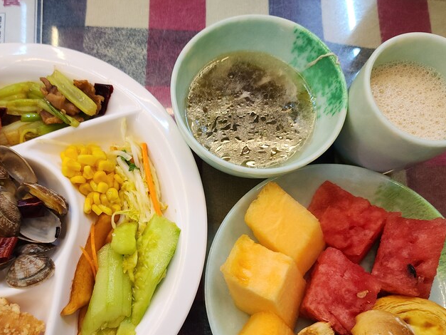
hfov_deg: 54.4
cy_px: 221
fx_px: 425
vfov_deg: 42.4
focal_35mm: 33
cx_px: 153
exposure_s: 1/50.3
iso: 80
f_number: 1.8
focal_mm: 6.4
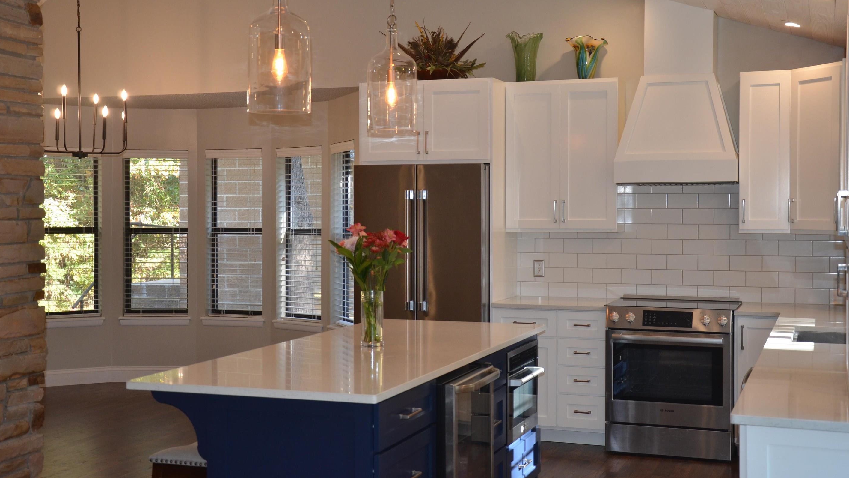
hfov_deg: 40.6
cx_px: 430
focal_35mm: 51
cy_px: 218
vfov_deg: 23.5
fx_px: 1148
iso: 400
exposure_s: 1/100
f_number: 4.2
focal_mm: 30
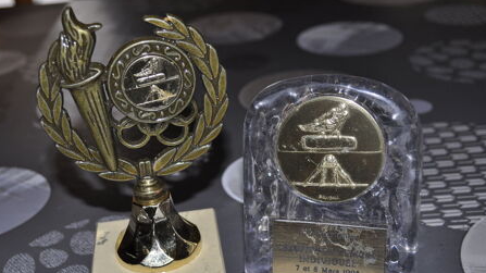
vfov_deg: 22.1
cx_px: 236
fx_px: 696
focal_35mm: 54
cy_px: 170
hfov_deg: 38.5
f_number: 5.6
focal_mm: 32
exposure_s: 1/200
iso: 200
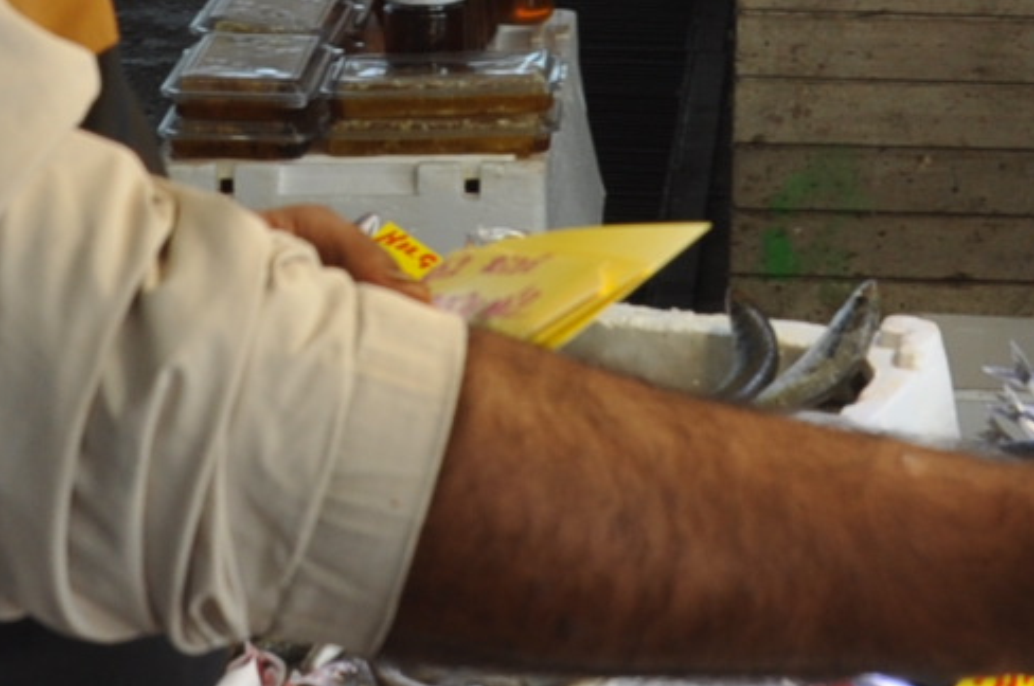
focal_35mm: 145
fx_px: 4159
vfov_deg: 9.2
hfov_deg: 14.1
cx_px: 691
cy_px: -358
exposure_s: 1/80
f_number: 9
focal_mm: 22
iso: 200
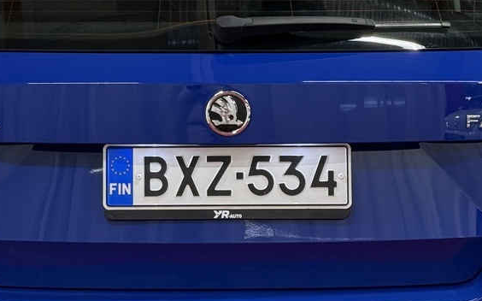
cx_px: 220
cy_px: 145
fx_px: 1707
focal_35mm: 130
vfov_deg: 10.1
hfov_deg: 16.1
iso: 100
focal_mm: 6.76
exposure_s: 1/87
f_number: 1.78
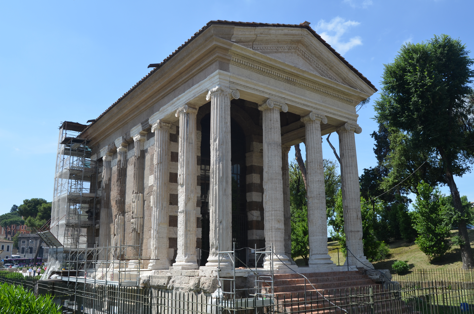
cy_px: 157
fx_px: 394
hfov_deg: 62.0
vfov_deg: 43.4
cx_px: 237
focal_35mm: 30
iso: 140
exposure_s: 1/250
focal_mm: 20
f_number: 8
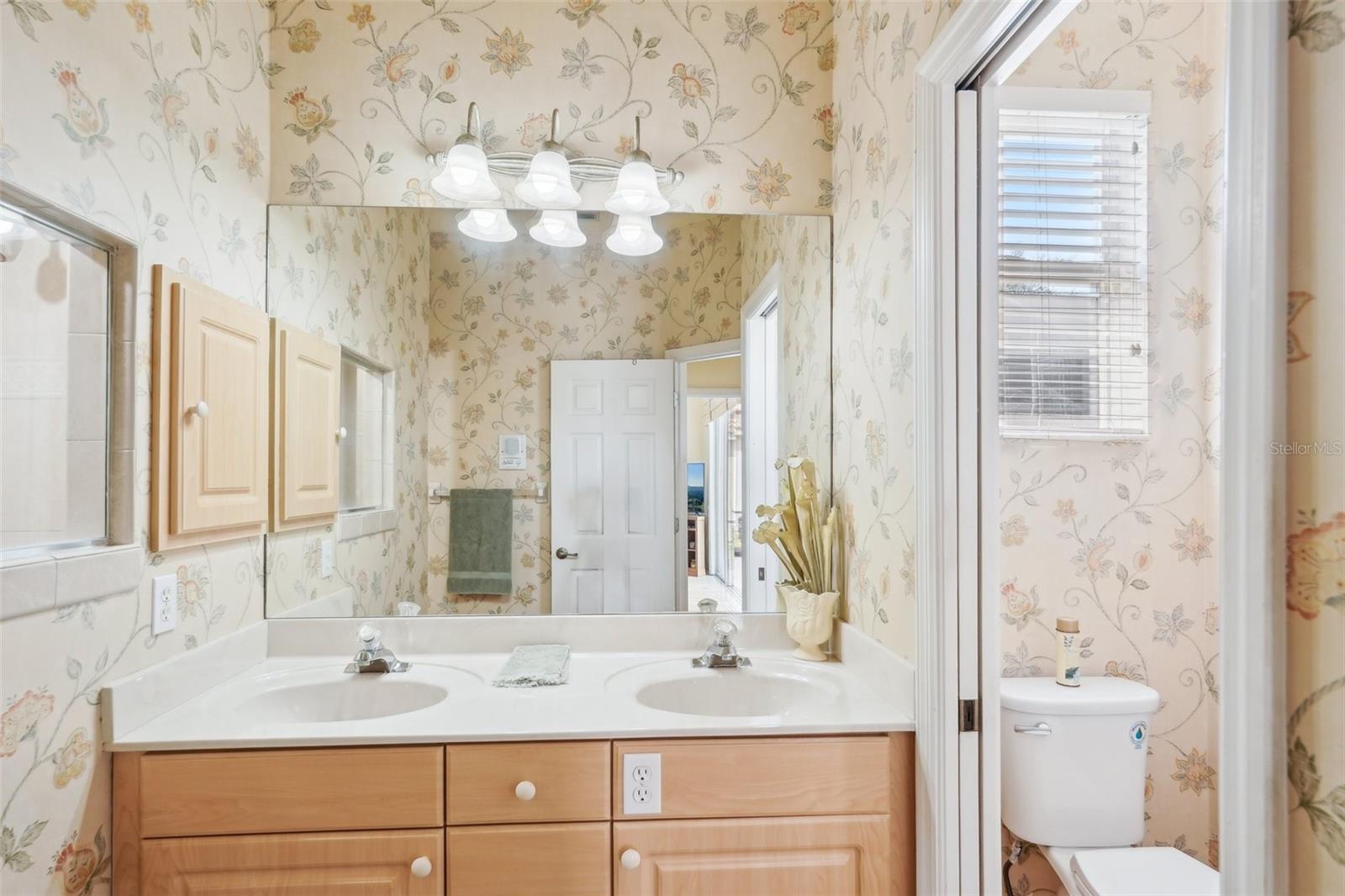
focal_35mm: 18
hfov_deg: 91.6
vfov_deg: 68.9
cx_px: 672
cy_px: 448
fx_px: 654
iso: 400
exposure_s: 1/40
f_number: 8
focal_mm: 17.5
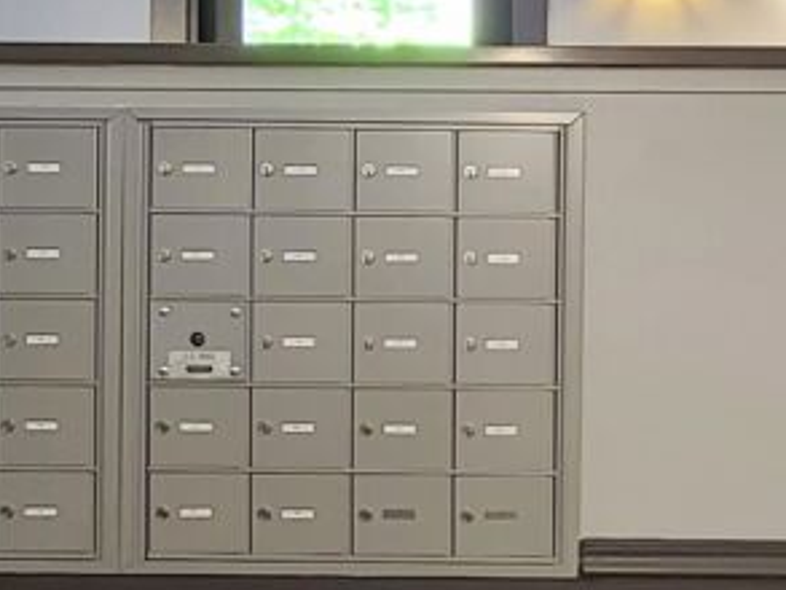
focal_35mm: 71
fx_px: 1613
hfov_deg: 25.8
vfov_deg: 20.7
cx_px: 810
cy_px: 354
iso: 320
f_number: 2.2
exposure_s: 1/29
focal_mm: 2.2
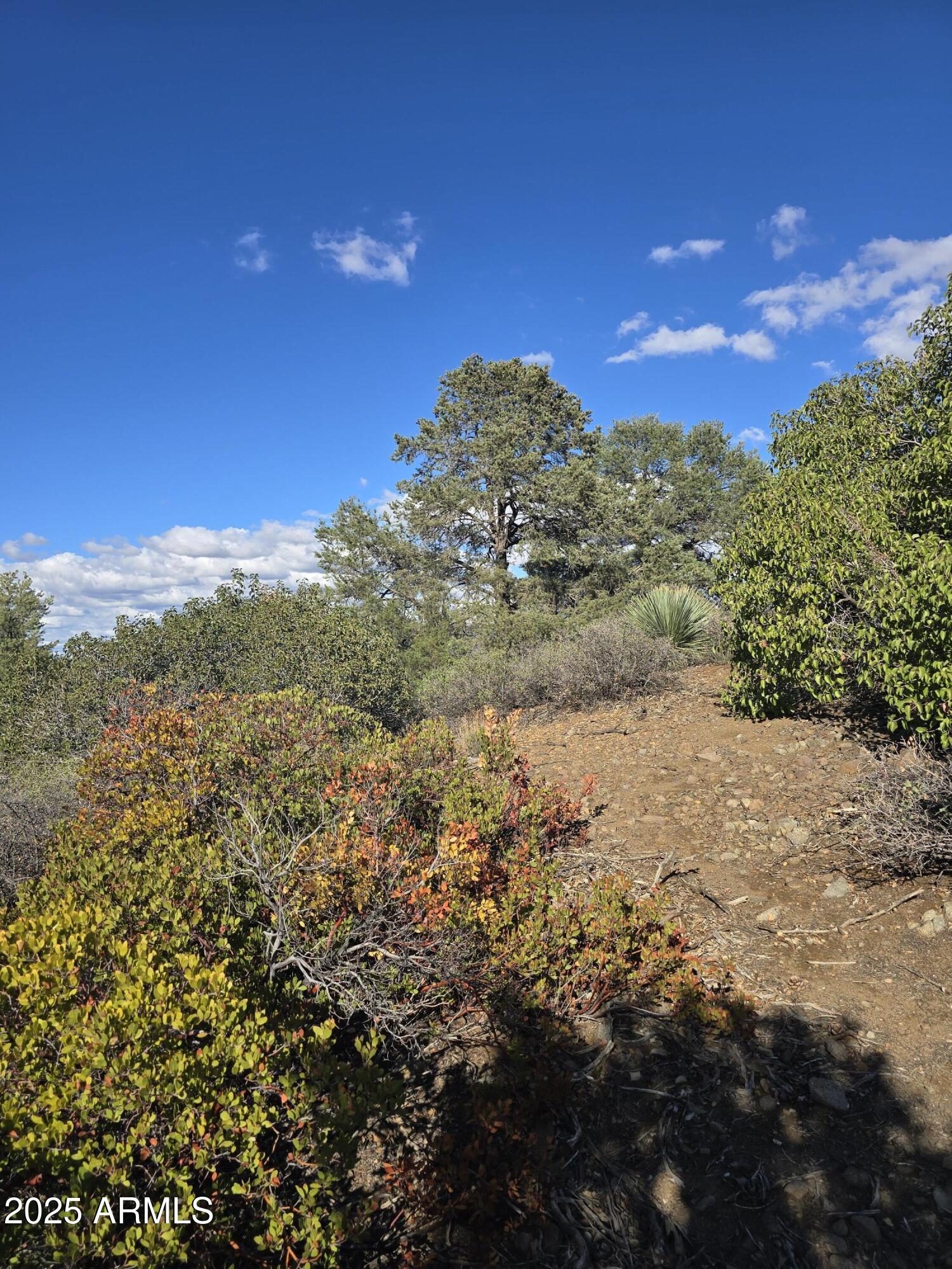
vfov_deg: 73.9
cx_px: 476
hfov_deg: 58.9
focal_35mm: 23
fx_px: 843
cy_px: 634
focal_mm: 6.3
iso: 12
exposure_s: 1/773
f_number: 1.7
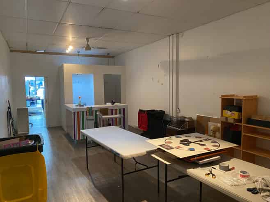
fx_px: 203
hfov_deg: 67.3
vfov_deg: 53.0
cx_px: 135
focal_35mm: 26
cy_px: 101
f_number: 1.8
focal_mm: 4.25
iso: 320
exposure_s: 1/50
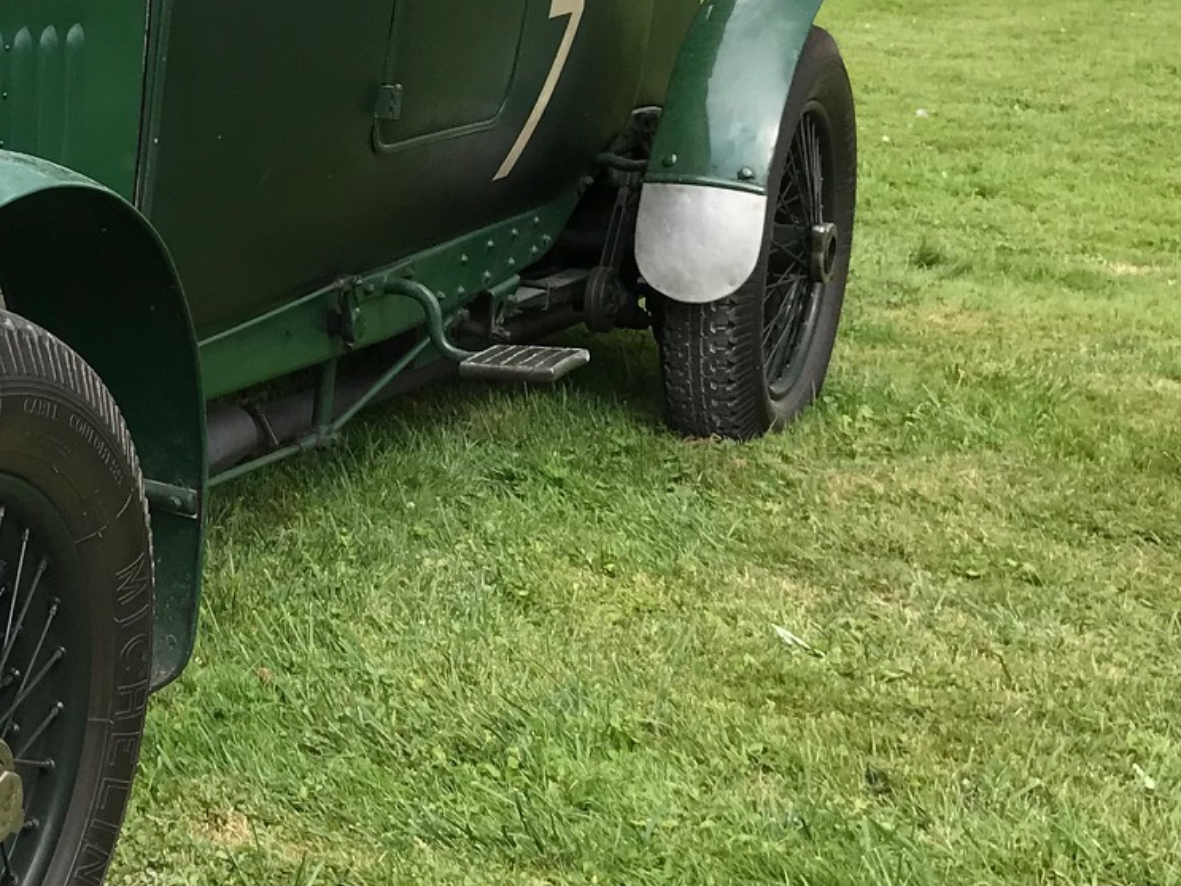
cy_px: 334
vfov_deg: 19.3
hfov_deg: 23.3
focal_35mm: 76
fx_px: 2592
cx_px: -265
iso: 20
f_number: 1.8
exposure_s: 1/736
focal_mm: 3.99
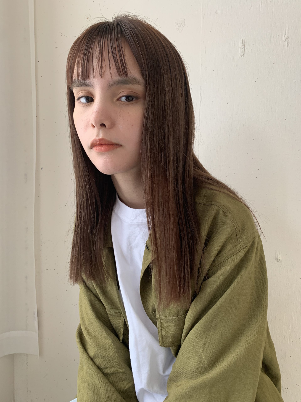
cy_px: 201
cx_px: 150
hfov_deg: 53.1
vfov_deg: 67.3
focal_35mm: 26
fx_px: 301
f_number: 1.8
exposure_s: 1/99
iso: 100
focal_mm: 4.25
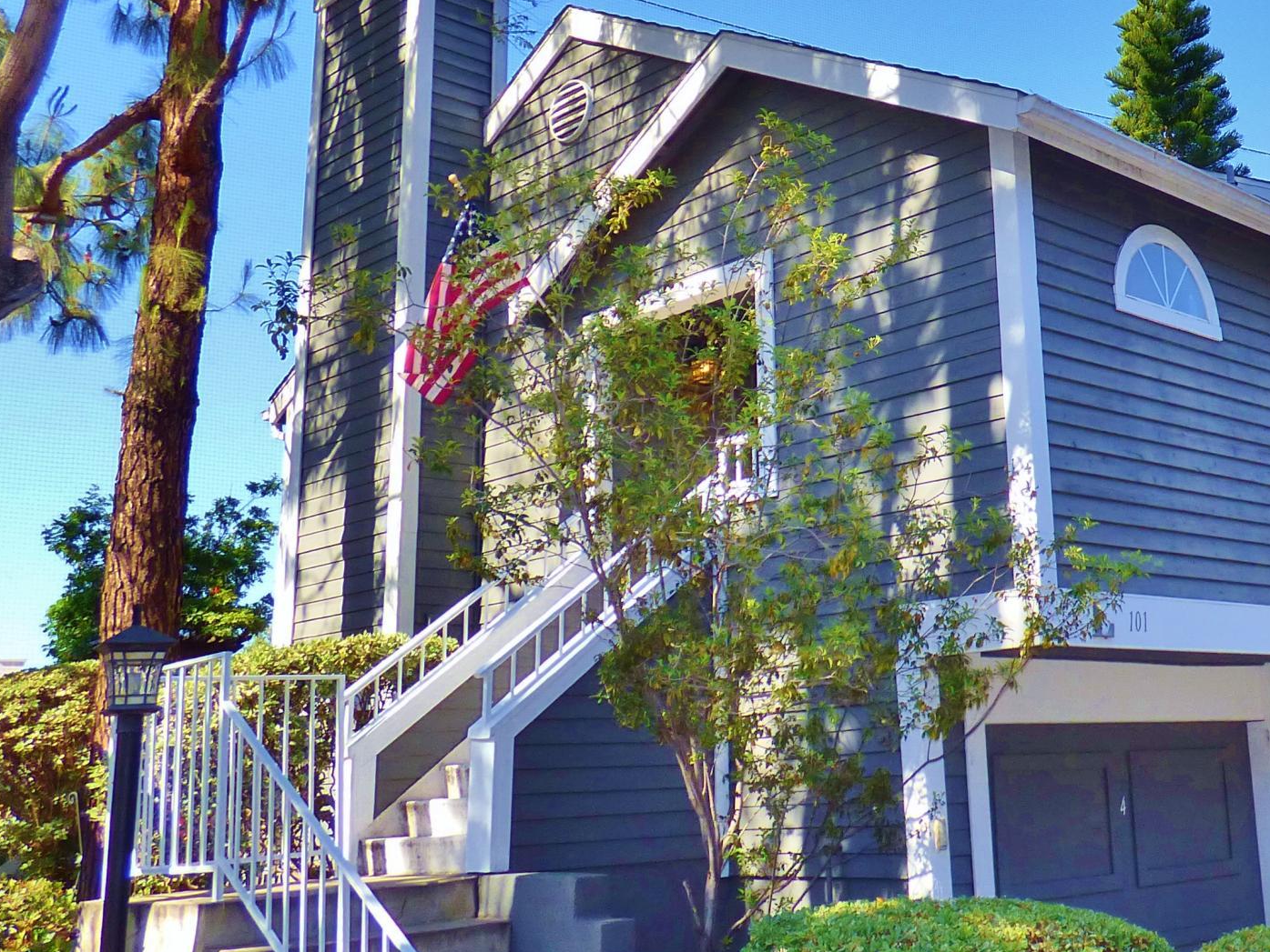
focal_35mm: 43
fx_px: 1578
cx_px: 937
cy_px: 339
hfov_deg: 42.6
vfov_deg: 33.4
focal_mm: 3.58
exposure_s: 1/500
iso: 100
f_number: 2.8
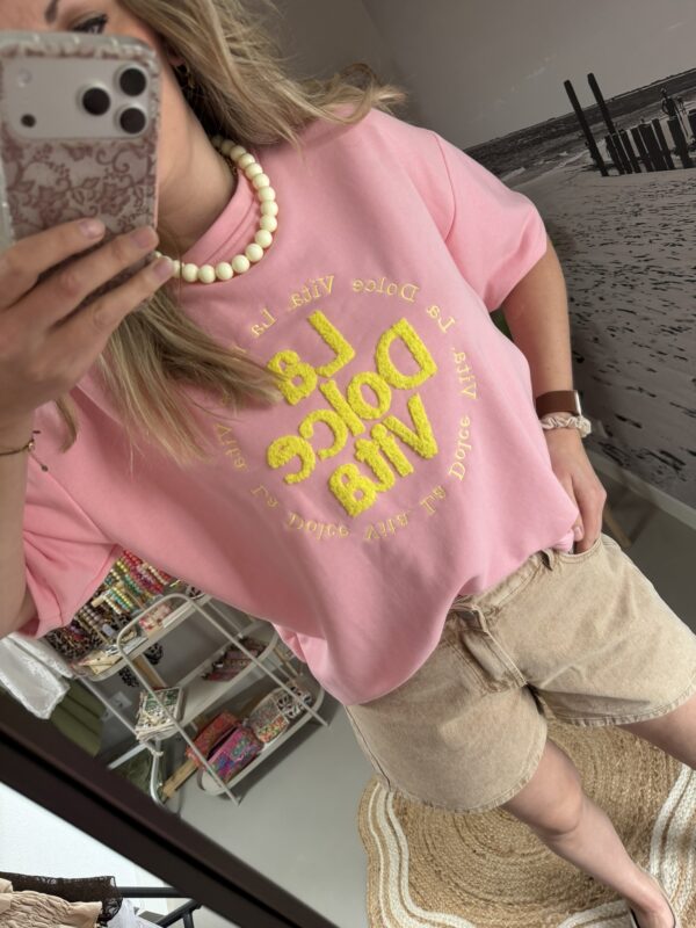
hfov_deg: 56.8
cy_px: 464
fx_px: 643
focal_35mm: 24
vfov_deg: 71.6
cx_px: 348
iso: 200
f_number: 1.78
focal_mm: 6.76
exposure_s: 1/91
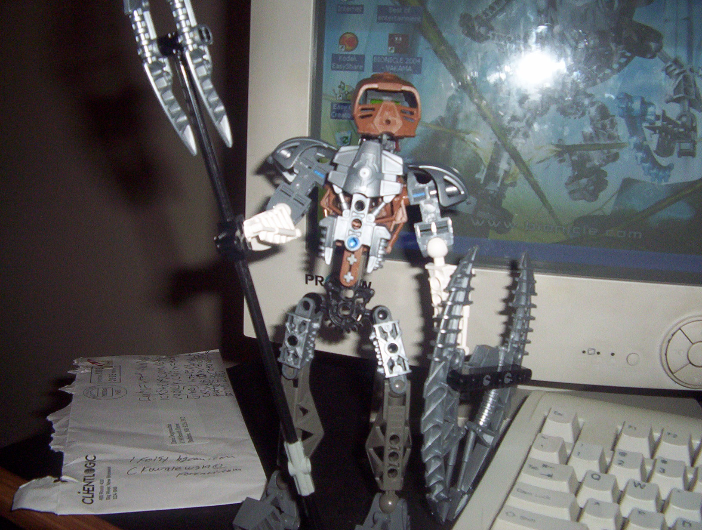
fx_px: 793
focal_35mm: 39
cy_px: 265
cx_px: 351
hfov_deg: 47.8
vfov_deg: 37.0
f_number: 3.84
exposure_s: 1/60
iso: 140
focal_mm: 5.26
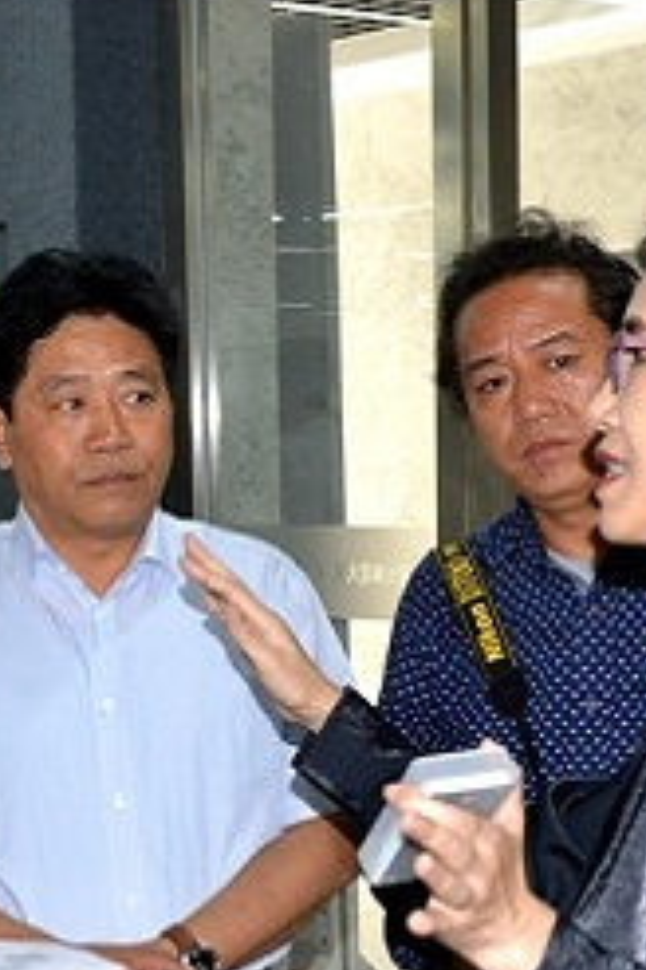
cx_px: 122
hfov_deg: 16.3
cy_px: 729
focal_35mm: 83
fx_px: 2234
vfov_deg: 24.2
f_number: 7.1
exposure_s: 1/100
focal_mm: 34
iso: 4000
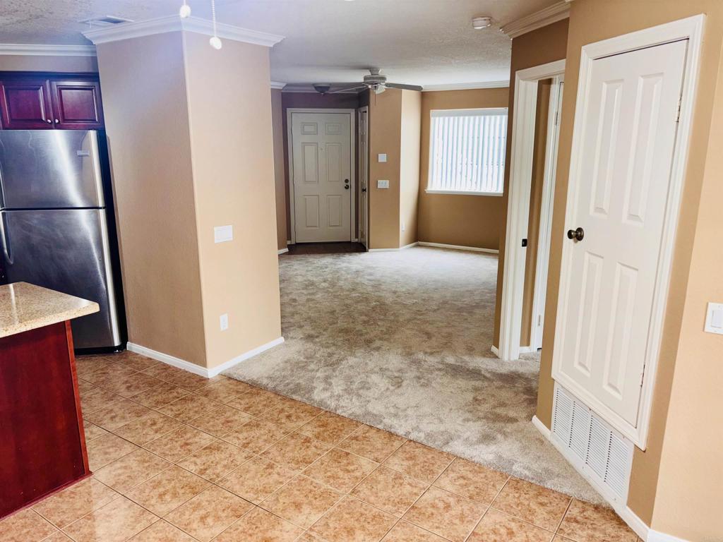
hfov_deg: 67.3
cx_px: 362
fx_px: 543
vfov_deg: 53.1
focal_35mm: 26
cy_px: 271
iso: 32
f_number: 1.6
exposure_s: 1/32
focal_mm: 5.96
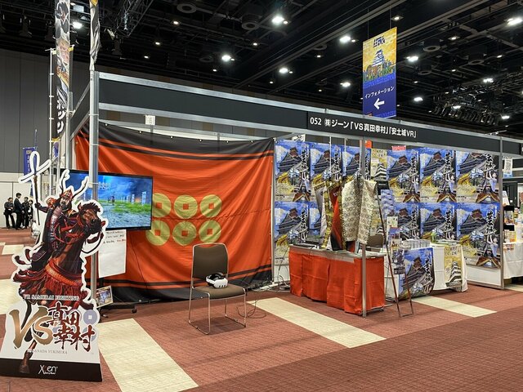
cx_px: 262
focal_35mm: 26
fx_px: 393
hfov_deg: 67.3
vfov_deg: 53.1
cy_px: 196
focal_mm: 4.25
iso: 100
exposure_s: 1/50
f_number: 1.8
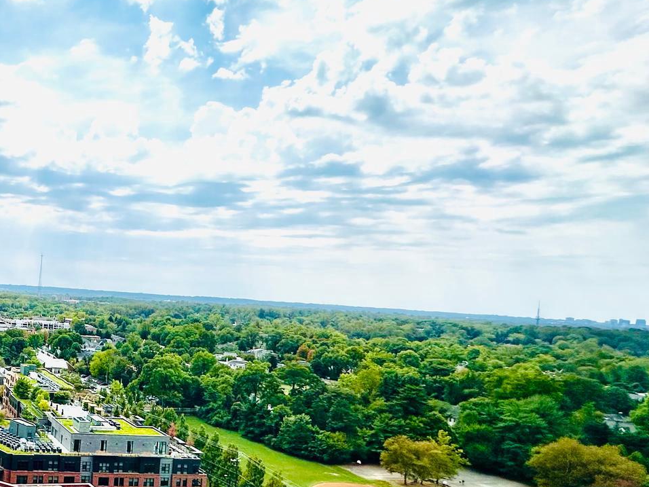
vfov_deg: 46.5
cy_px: 295
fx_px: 562
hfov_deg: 46.4
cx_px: -45
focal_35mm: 30
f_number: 2.2
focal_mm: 2.22
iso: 50
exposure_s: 1/5556
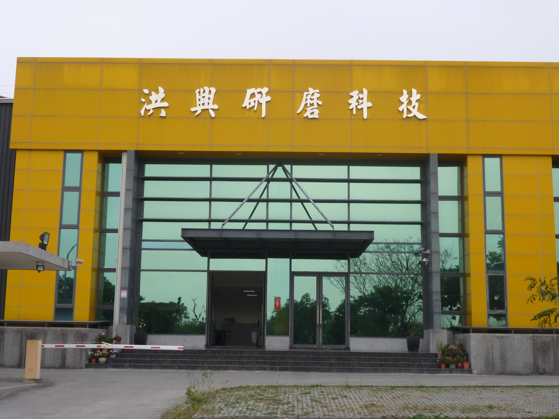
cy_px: 210
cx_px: 280
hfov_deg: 39.7
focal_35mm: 48
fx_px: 775
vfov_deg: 30.3
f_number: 4.3
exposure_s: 1/60
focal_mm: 8.6
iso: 80
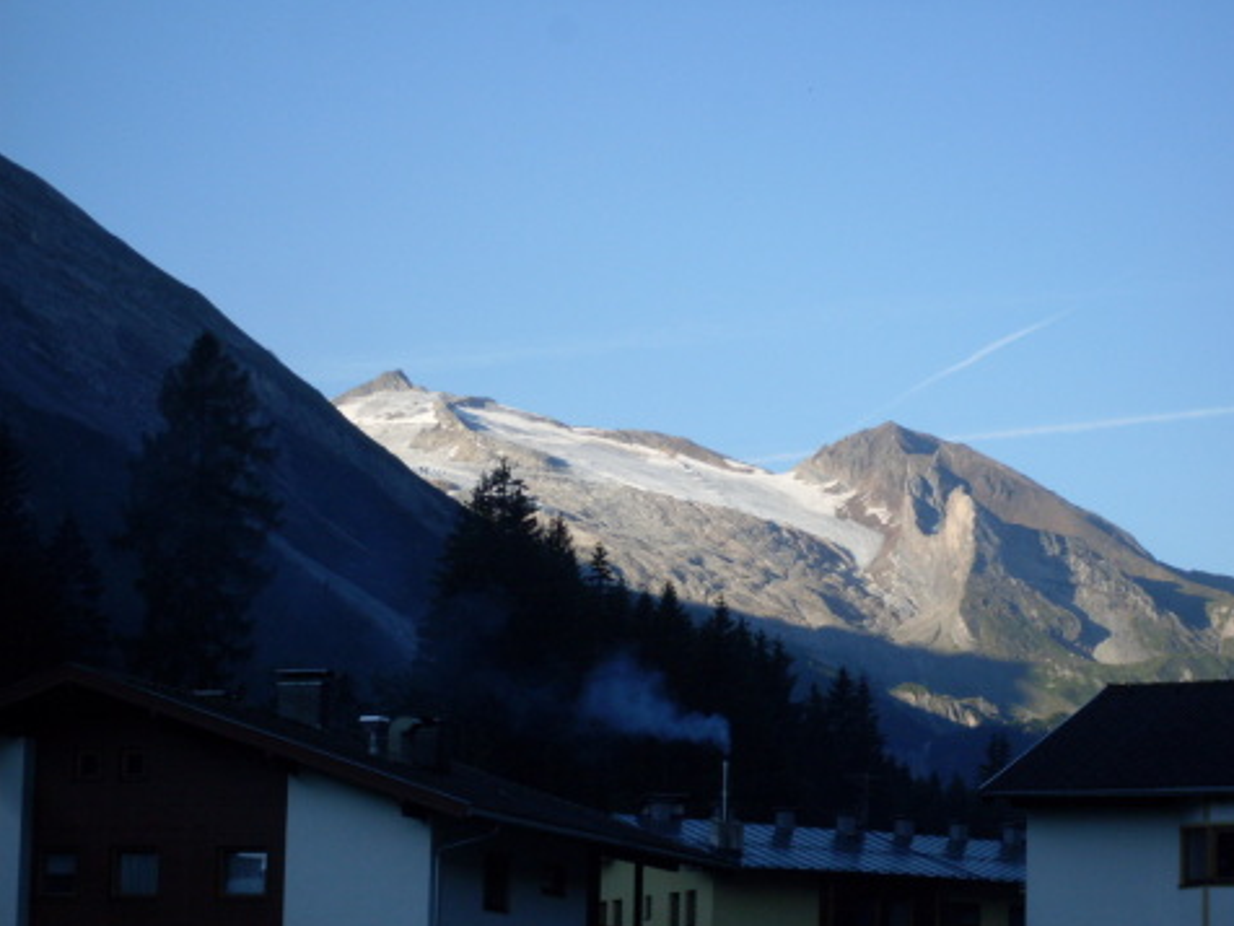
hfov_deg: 17.1
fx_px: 4100
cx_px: 620
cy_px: 464
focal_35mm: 115
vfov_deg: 12.9
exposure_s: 1/350
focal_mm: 18.9
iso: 80
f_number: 5.2
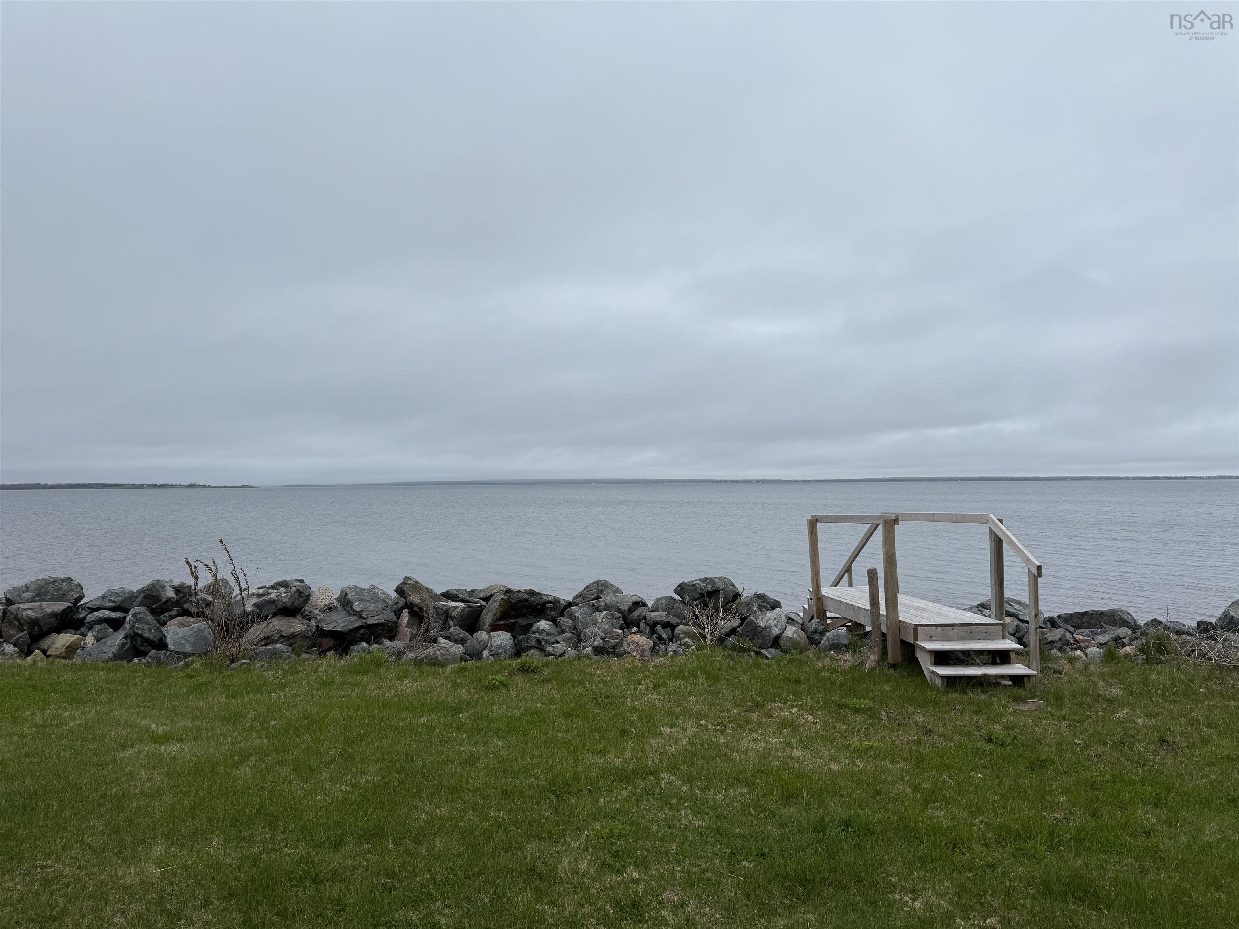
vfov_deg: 56.8
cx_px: 620
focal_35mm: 24
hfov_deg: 71.6
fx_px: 859
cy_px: 464
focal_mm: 6.76
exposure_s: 1/3145
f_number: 1.78
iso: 80
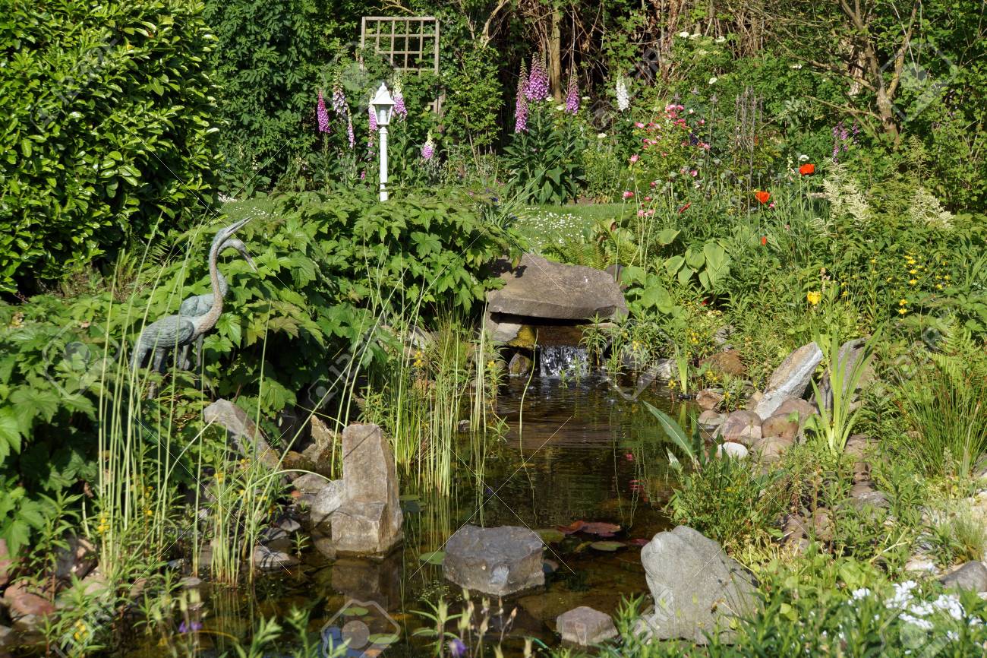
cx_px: 494
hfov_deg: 29.7
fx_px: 1864
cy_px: 329
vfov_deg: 20.0
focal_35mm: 68
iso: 100
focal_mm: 45.9
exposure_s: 1/200
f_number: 8
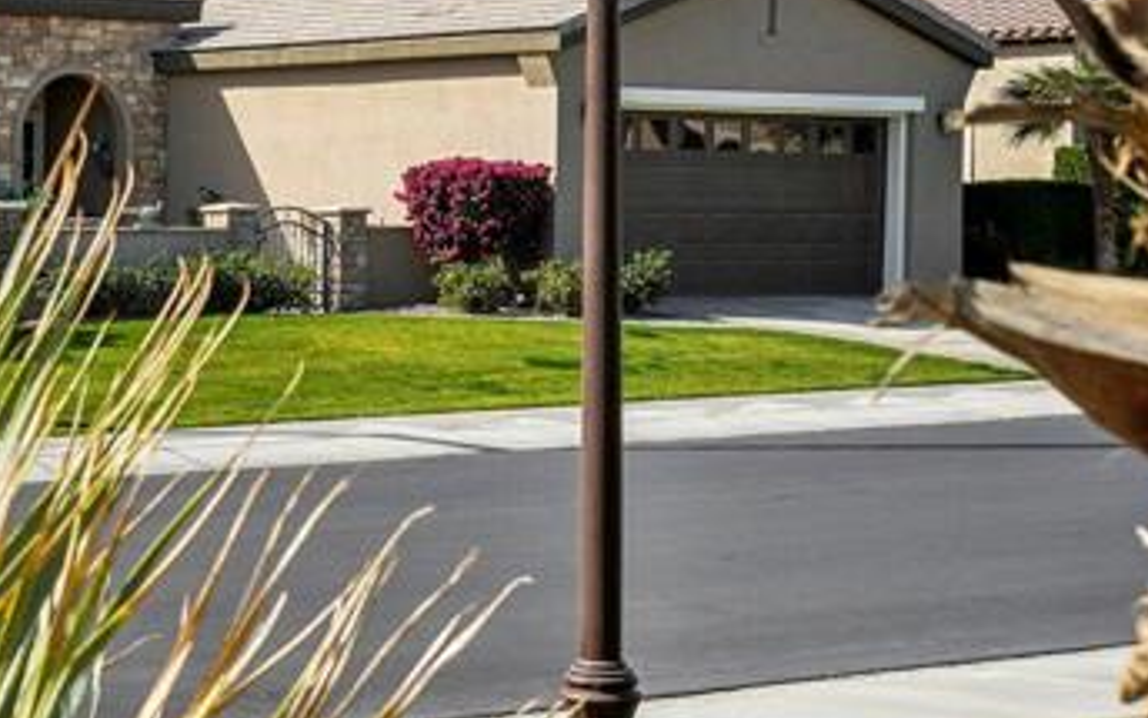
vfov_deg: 12.1
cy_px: -144
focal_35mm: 106
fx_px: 3316
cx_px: -257
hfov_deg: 18.5
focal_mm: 35
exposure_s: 1/320
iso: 100
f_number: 8
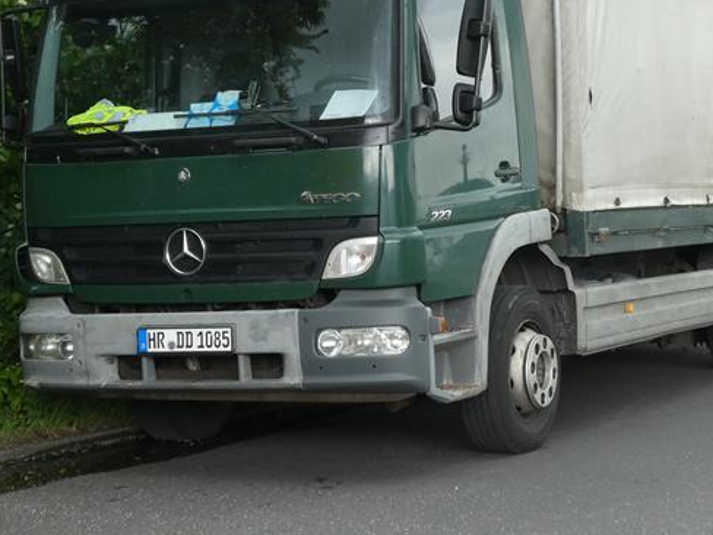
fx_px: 1689
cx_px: 389
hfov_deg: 23.8
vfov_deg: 17.8
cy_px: 104
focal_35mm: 82
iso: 160
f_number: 4.1
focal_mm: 9
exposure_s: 1/80
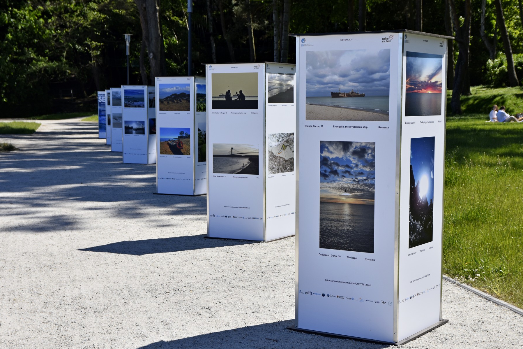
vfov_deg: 20.9
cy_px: 180
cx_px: 285
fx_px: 944
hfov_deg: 30.9
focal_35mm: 65
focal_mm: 38
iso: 100
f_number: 5.6
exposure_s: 1/640
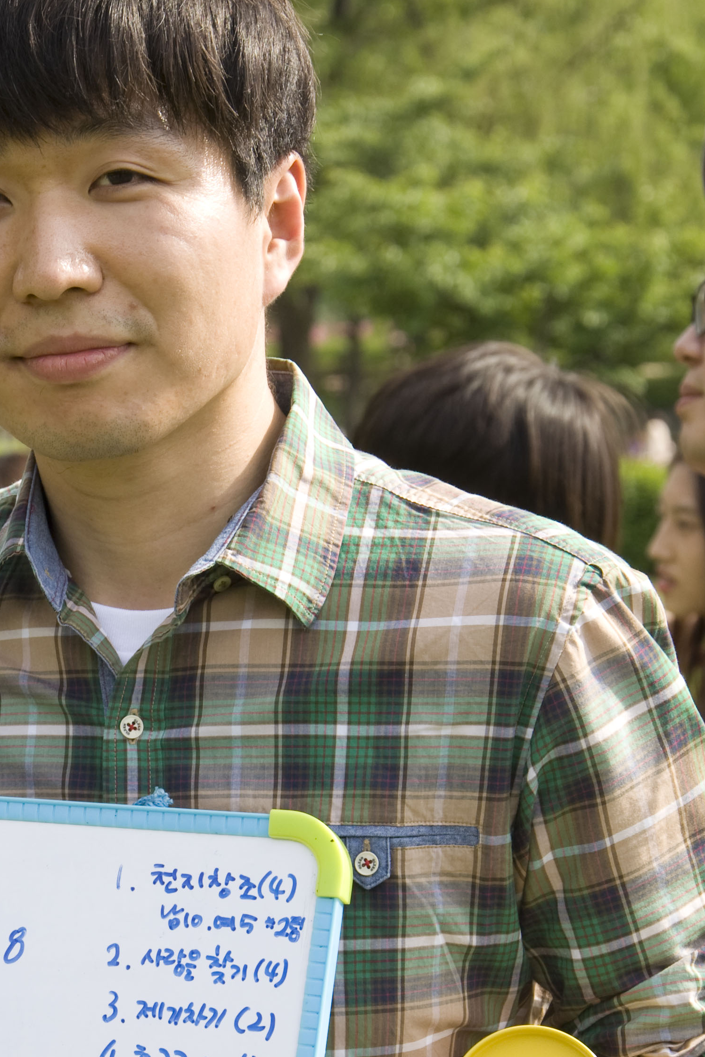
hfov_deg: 8.2
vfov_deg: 12.4
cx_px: 85
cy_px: 752
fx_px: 4877
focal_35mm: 166
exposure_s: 1/200
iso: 200
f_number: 8
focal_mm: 58
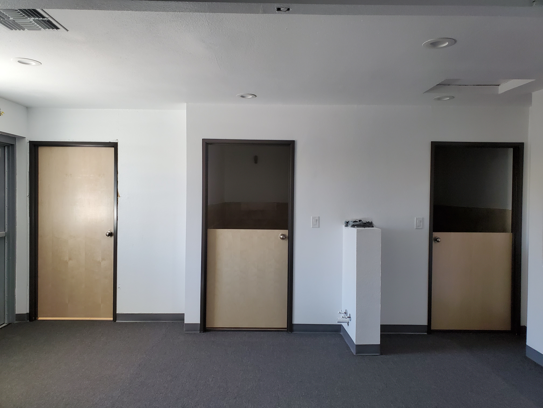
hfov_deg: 67.3
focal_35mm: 26
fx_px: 408
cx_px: 272
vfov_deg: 53.1
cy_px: 204
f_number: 2.4
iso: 250
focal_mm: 4.3
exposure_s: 1/120
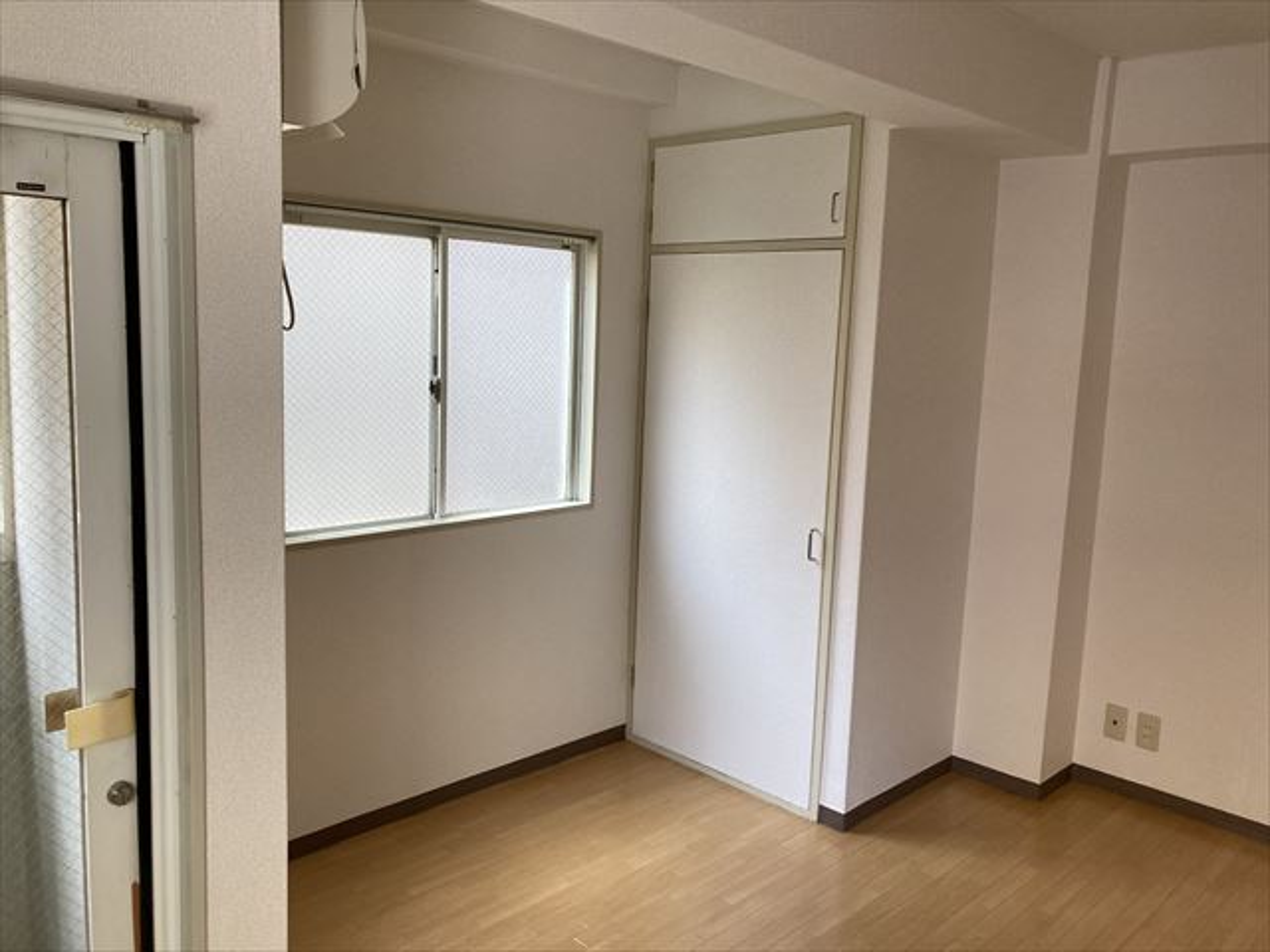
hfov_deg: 63.4
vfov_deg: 49.7
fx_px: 1027
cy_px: 476
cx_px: 635
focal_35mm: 28
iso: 64
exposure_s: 1/100
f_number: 1.8
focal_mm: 3.99
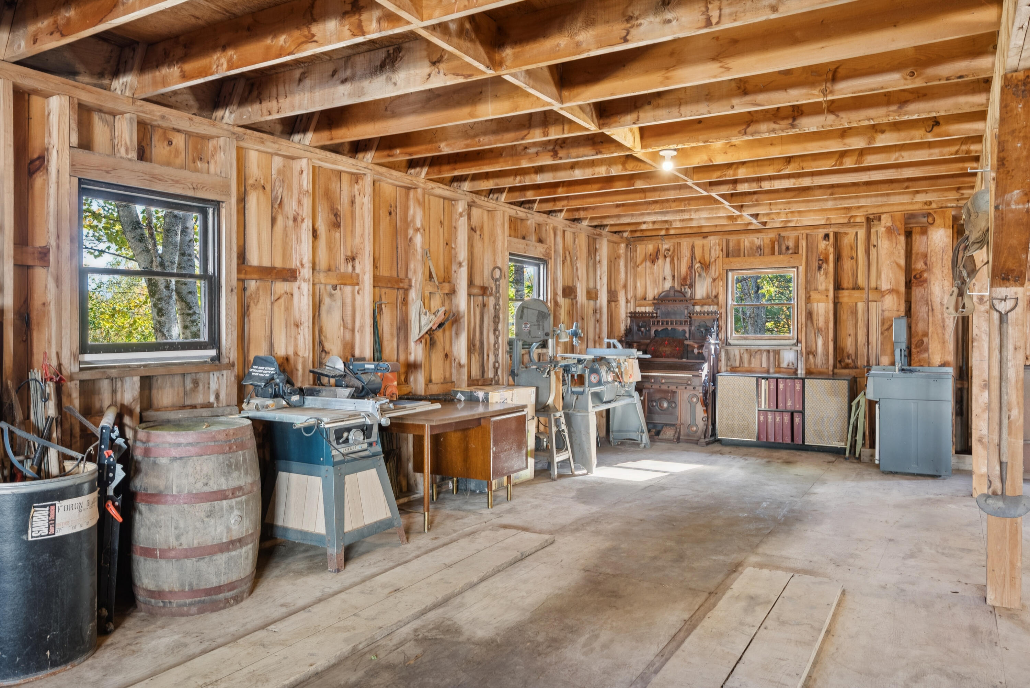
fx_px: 744
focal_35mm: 26
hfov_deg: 69.4
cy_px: 344
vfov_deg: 49.6
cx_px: 515
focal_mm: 26
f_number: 7.1
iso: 320
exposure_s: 1/10
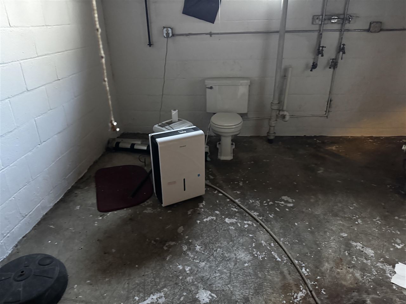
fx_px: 281
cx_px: 203
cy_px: 152
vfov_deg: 56.8
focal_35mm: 24
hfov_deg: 71.6
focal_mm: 6.76
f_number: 1.78
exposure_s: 1/30
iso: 1000
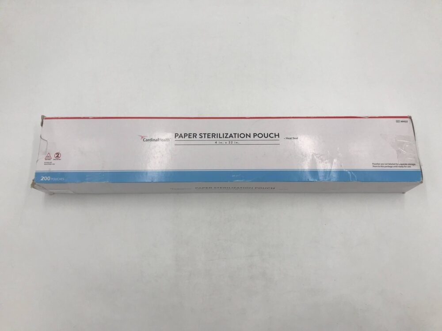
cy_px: 166
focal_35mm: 28
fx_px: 358
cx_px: 221
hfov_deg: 63.4
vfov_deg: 49.7
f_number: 1.8
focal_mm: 3.99
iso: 20
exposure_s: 1/356
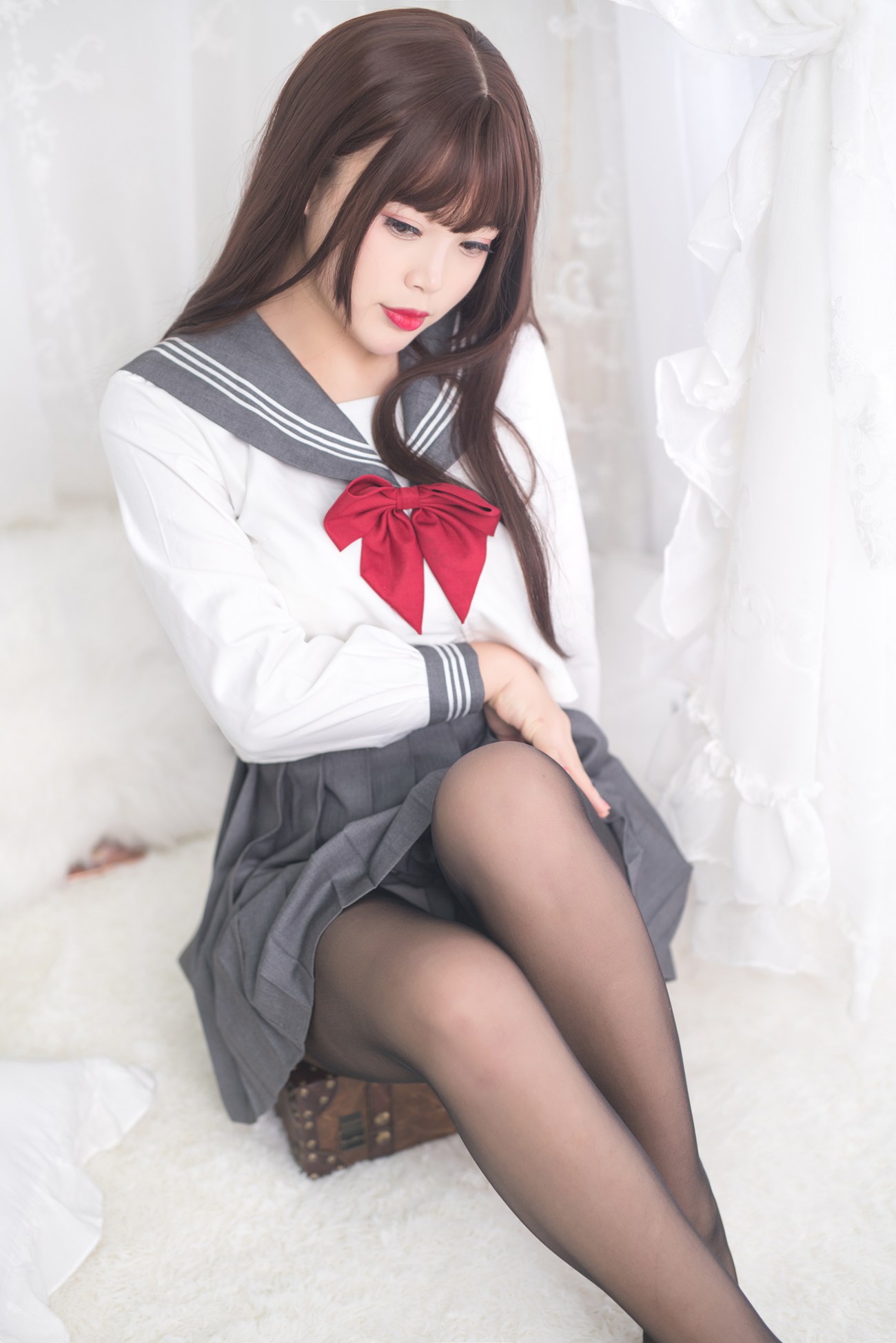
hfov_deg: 27.0
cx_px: 448
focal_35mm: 50
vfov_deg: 39.6
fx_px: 1866
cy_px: 672
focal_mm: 50
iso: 125
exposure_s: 1/60
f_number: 1.8
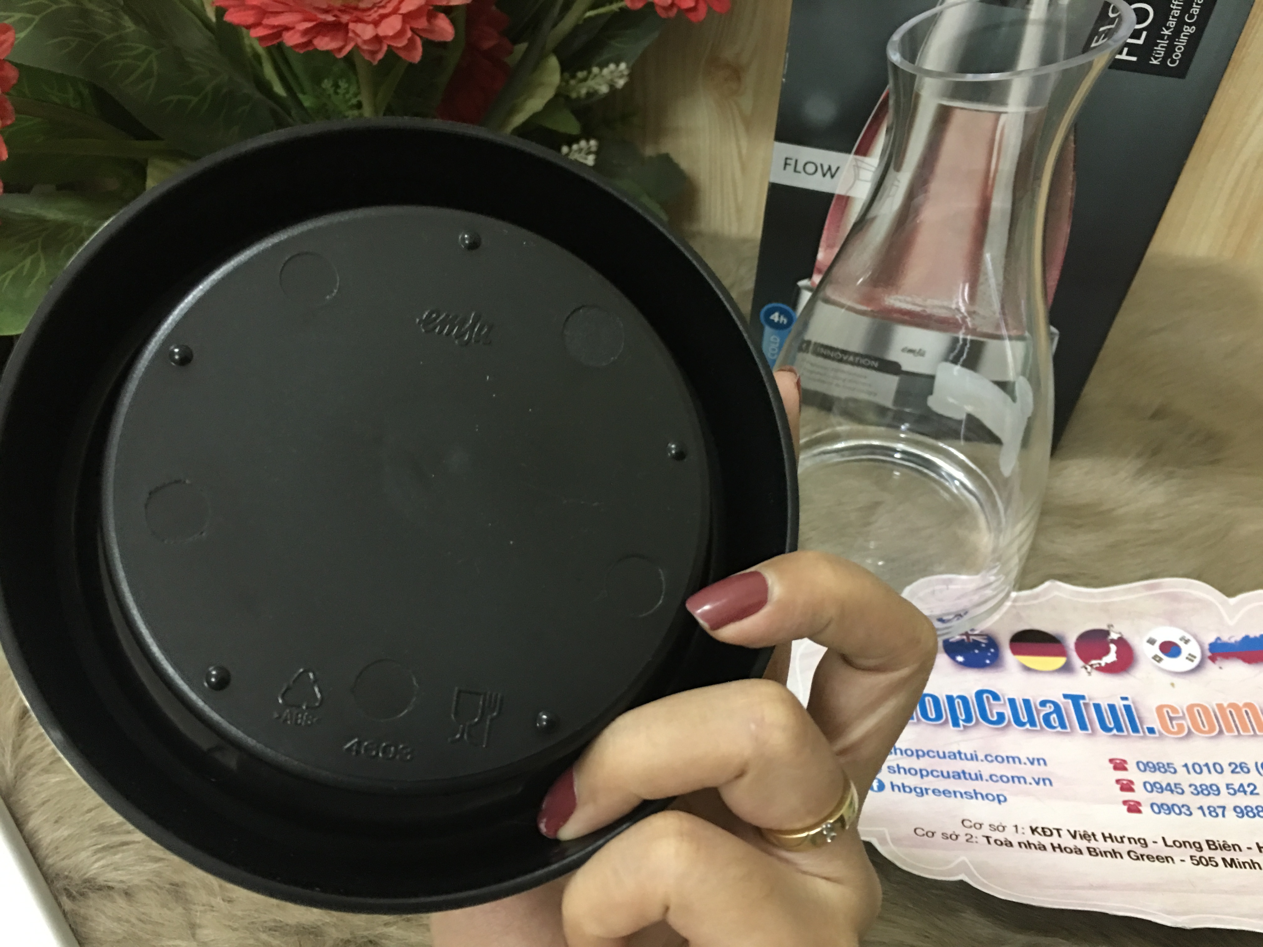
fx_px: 1058
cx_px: 632
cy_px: 474
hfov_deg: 61.7
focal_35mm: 29
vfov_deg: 48.2
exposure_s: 1/4
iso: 80
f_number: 2.2
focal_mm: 4.15
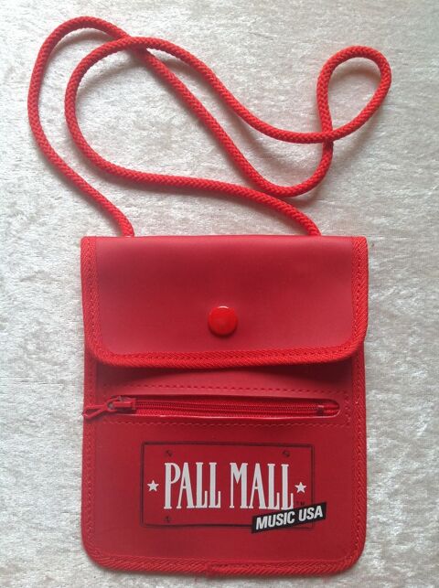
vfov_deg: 52.7
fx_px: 594
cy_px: 294
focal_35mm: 35
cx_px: 220
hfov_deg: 40.6
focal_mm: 4.28
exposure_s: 1/120
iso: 64
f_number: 2.4
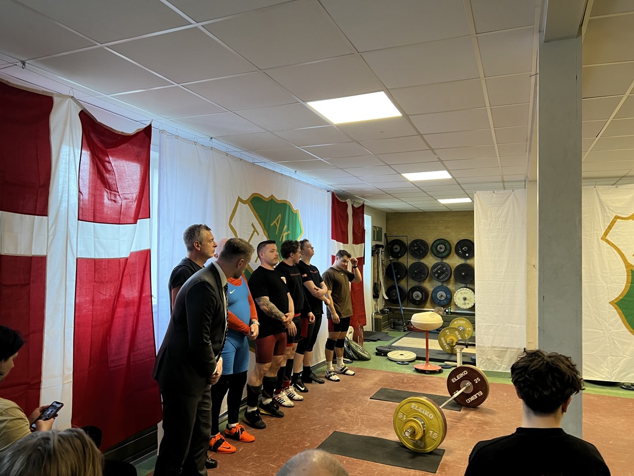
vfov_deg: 53.1
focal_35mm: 26
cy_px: 238
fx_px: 476
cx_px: 317
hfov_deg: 67.3
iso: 80
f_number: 1.5
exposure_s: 1/50
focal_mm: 5.7
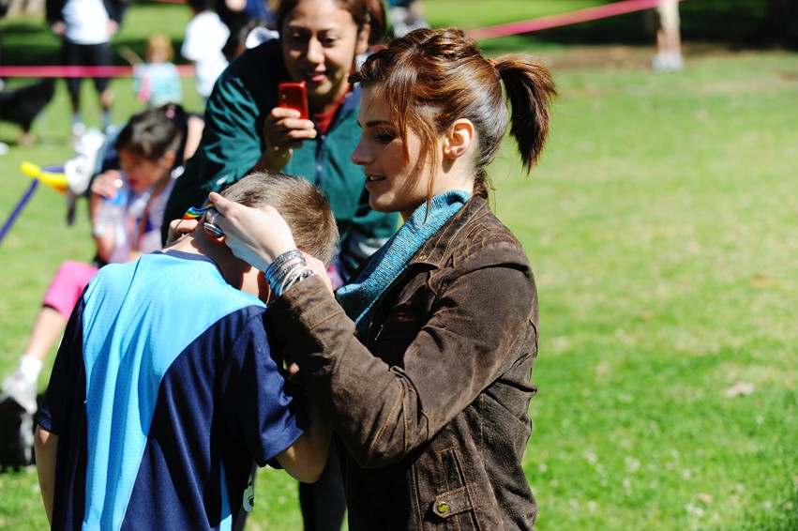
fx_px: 1816
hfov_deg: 24.8
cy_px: 266
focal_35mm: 82
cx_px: 399
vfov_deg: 16.6
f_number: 3.5
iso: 250
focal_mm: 82
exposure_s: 1/1600
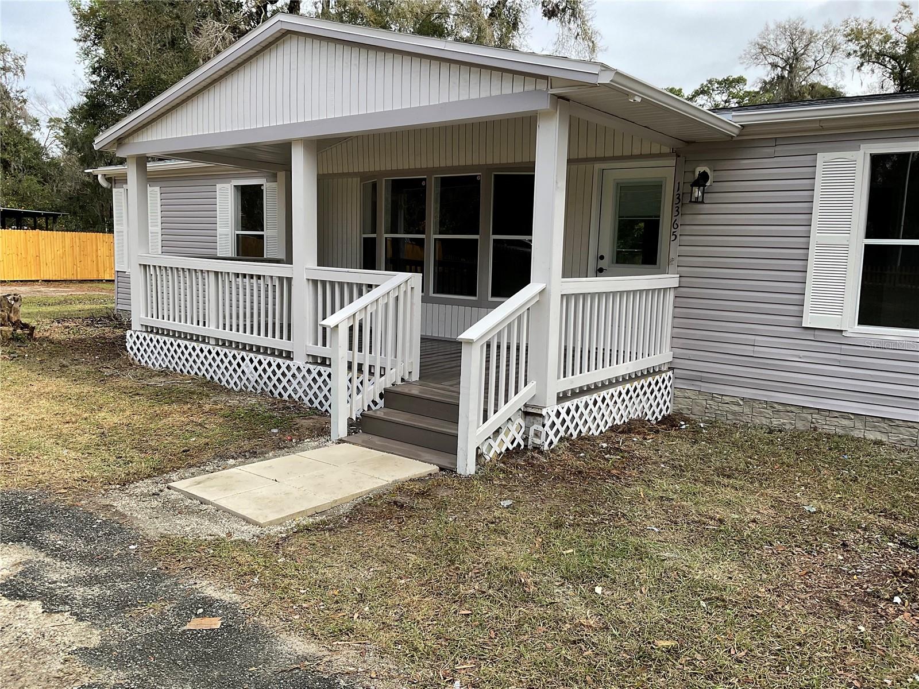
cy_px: 344
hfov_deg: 61.7
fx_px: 770
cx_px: 460
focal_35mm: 29
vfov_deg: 48.2
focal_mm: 3
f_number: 1.8
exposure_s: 1/1015
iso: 16
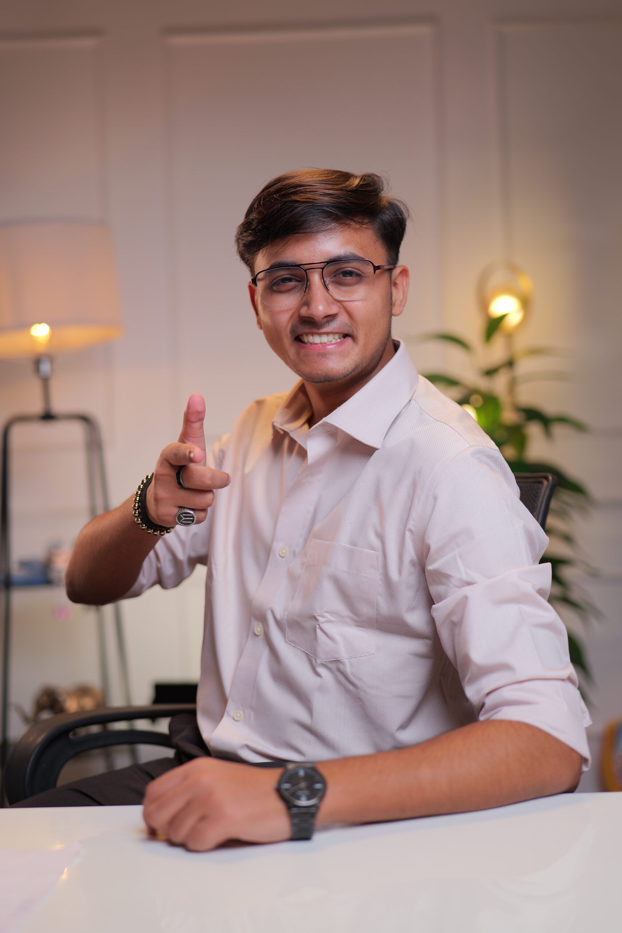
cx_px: 311
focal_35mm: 50
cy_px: 466
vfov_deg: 39.6
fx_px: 1296
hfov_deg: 27.0
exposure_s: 1/80
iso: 125
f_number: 2
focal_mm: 50
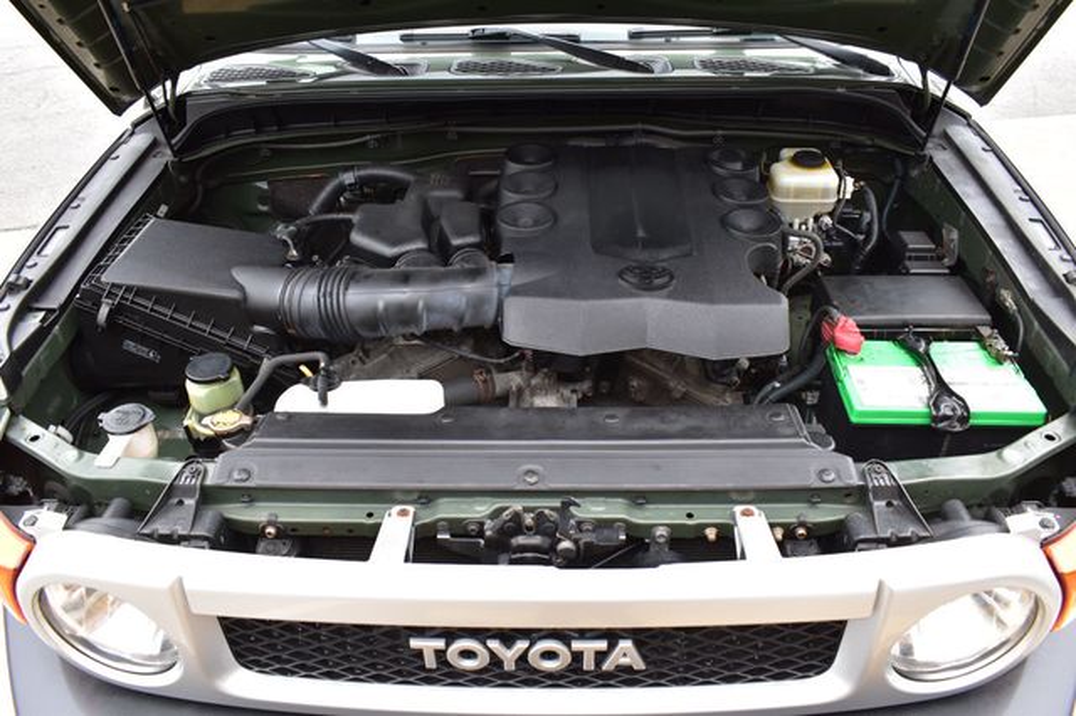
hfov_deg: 67.4
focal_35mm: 27
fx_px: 807
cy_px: 358
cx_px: 538
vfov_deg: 47.9
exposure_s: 1/80
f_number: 8
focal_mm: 18
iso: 400
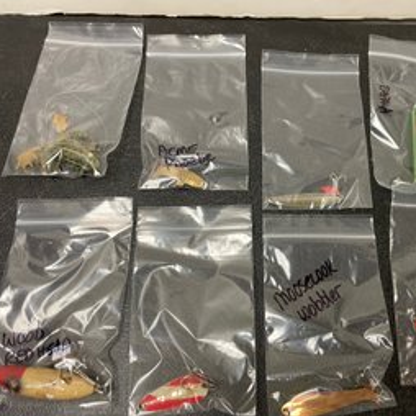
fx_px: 421
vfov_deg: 52.5
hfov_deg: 52.1
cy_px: 209
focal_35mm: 31
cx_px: 255
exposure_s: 1/60
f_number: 1.6
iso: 160
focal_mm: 4.2
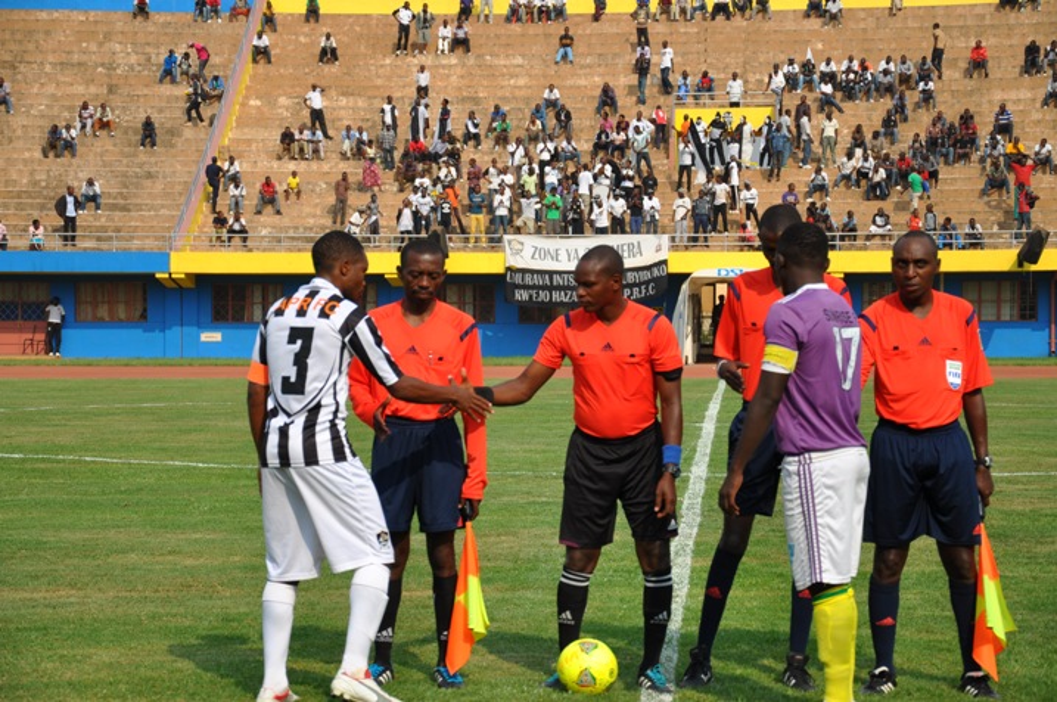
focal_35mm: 112
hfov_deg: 18.2
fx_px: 3299
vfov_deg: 12.1
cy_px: 351
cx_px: 528
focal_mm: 75
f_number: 5.6
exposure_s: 1/500
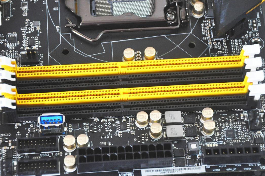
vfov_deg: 10.6
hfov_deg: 15.9
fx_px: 948
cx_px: 126
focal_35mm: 129
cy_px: 83
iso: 1600
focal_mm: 70
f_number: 5.3
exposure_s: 1/30
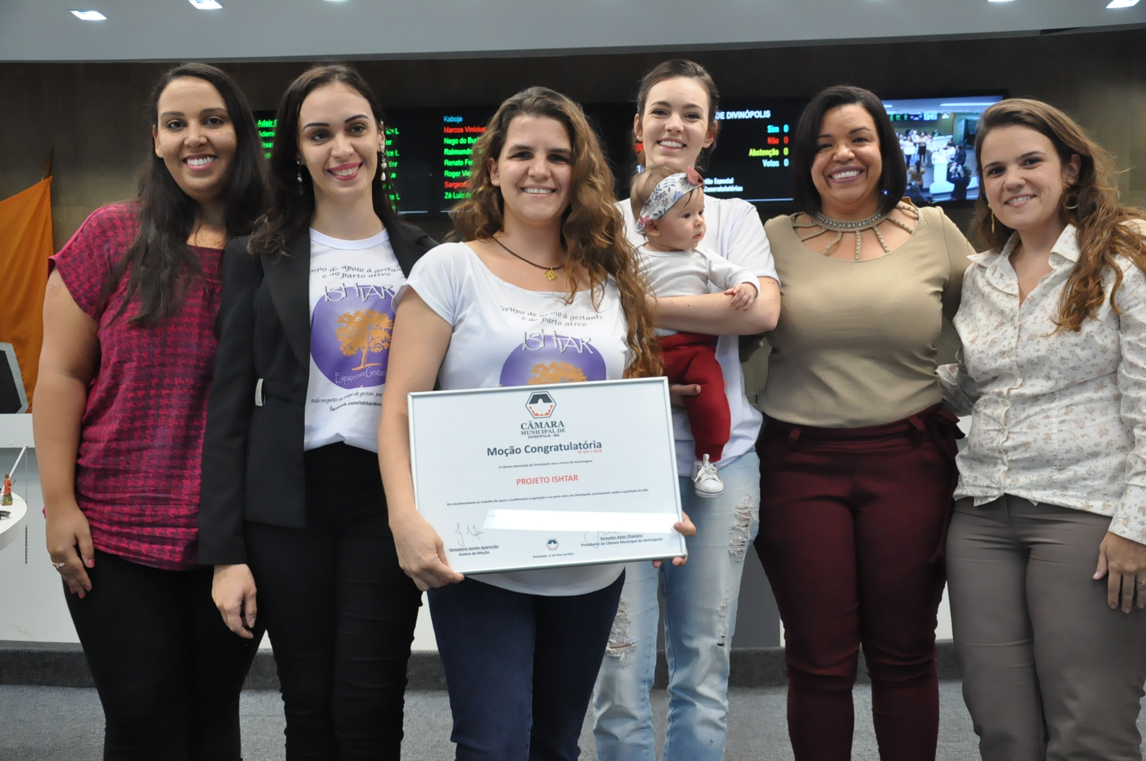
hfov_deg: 46.4
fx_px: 1335
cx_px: 573
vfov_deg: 31.8
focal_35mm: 42
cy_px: 380
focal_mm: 28
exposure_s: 1/125
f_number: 5.6
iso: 2000
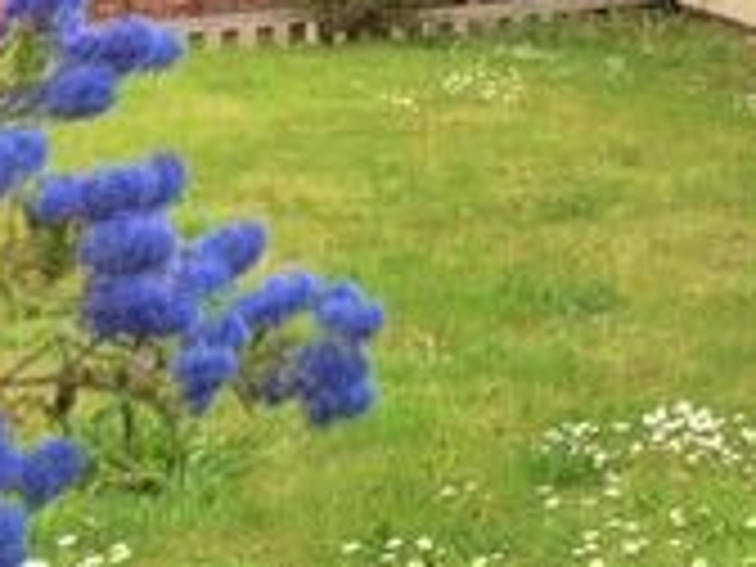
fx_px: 1310
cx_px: 1382
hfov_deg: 21.0
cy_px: -259
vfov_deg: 21.0
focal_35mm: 60
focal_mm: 10
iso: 100
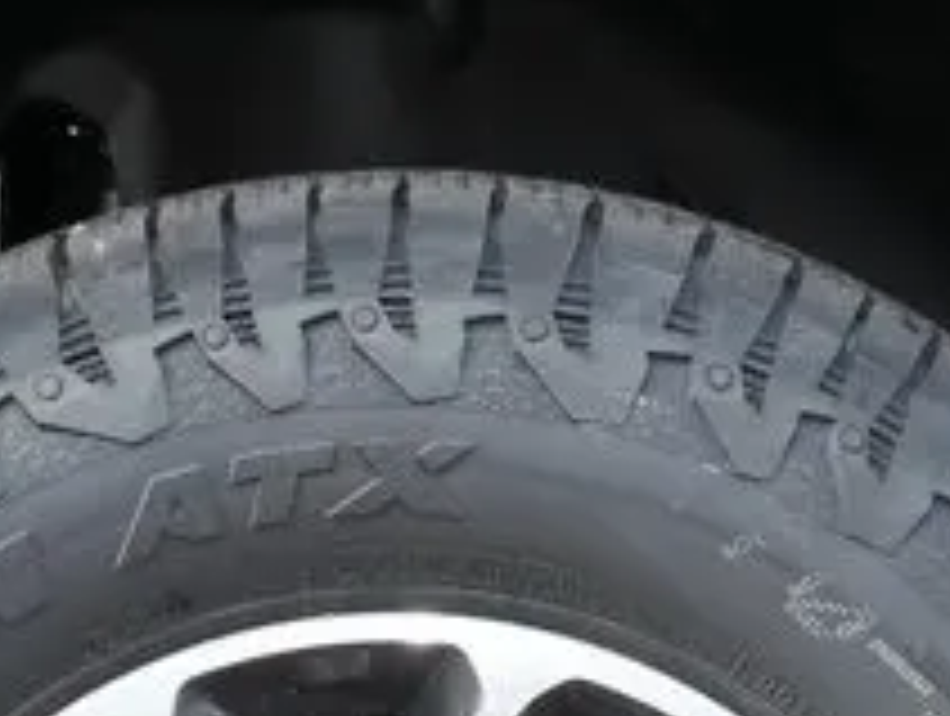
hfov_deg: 17.1
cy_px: 1074
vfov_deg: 12.3
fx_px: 3161
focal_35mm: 115
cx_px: 369
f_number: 7.1
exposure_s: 1/80
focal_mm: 19
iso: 200
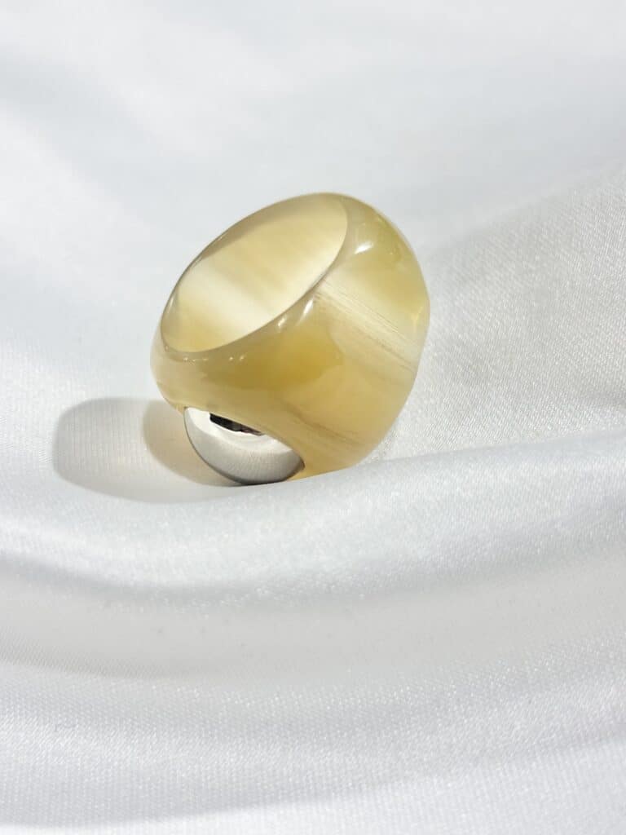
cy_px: 418
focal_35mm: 52
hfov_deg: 28.0
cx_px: 313
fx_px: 1254
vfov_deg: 36.8
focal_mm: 5.96
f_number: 1.6
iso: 32
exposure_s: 1/207
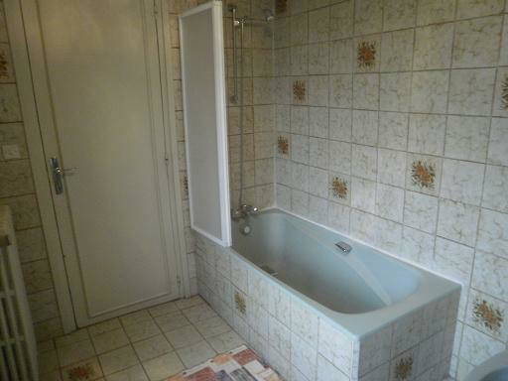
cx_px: 254
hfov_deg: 67.3
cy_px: 190
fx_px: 382
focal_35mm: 26
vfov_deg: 53.1
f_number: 2.6
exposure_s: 1/25
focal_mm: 4.65
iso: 400
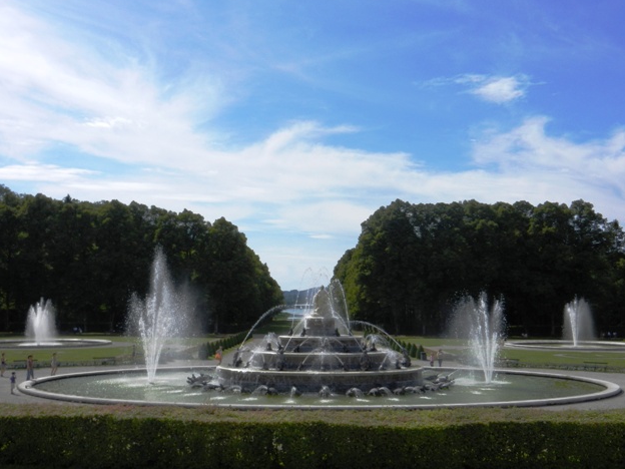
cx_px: 319
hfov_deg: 47.9
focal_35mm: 39
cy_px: 229
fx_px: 704
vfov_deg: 36.8
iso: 160
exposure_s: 1/640
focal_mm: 6.9
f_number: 8
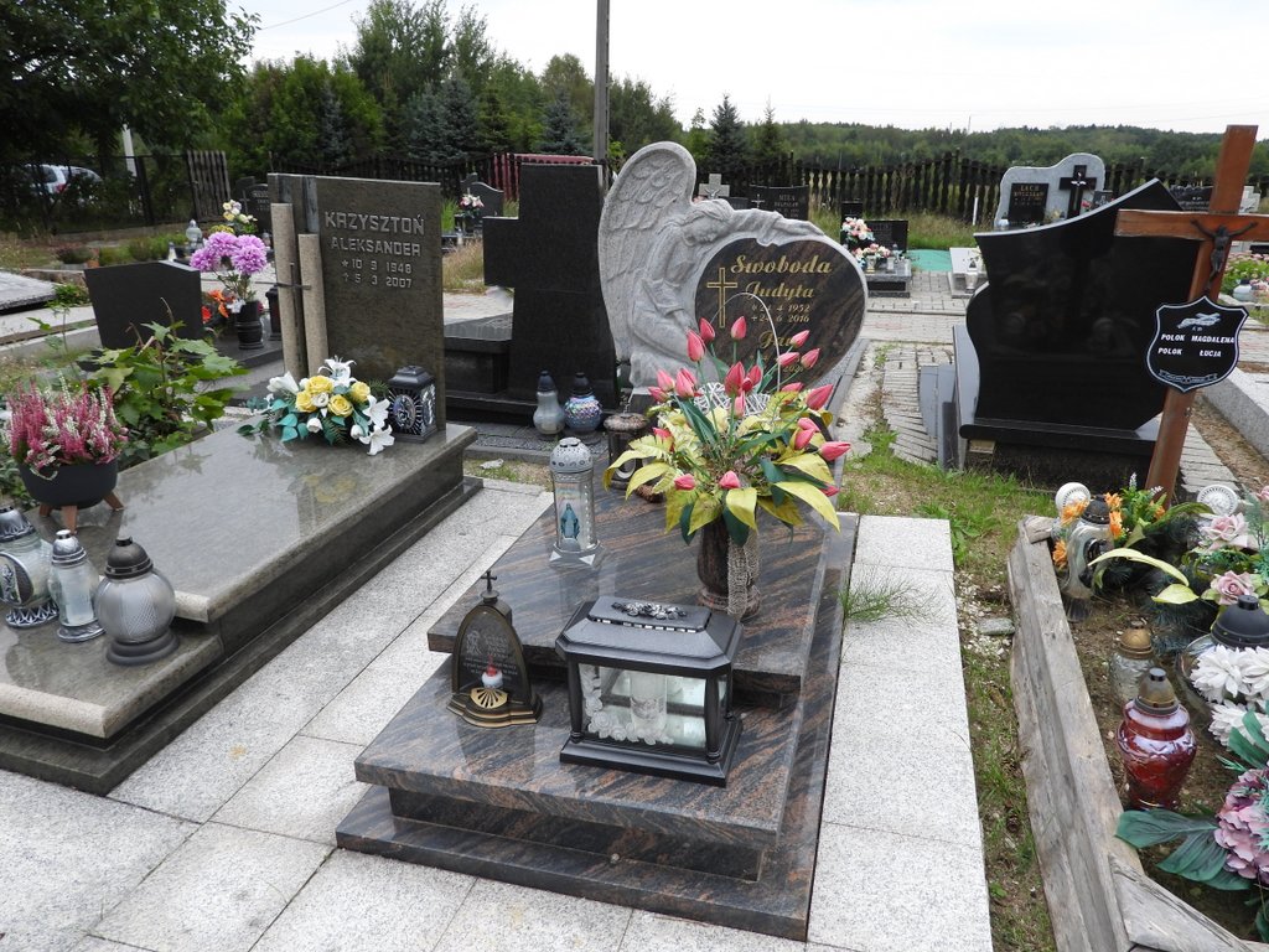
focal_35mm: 24
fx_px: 880
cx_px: 634
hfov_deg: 71.6
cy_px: 476
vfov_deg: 56.8
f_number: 2.8
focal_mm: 4.3
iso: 100
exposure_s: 1/320
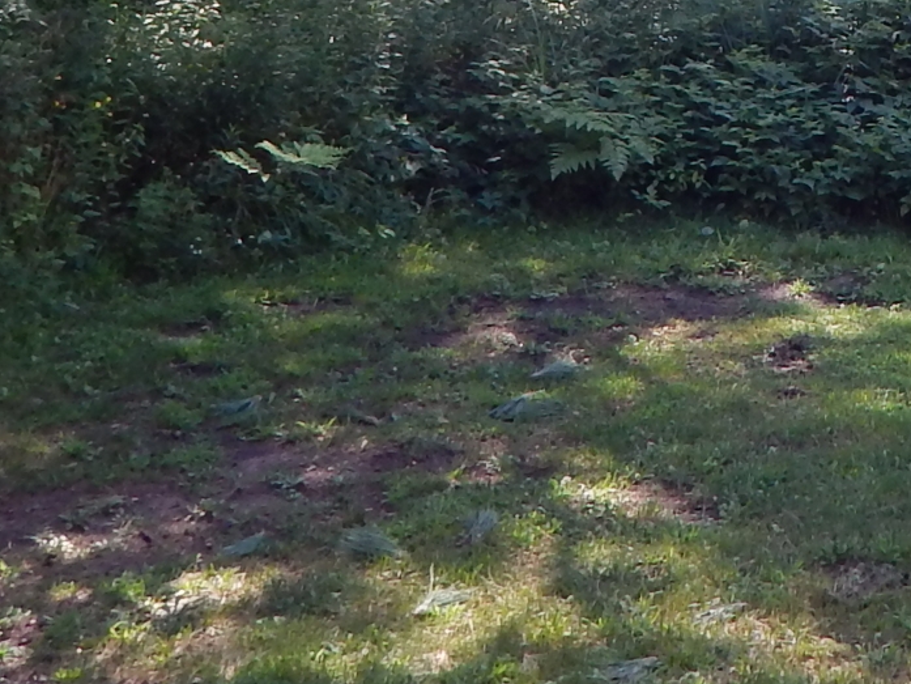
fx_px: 2501
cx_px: 1019
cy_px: -403
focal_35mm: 95
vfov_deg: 14.3
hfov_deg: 19.7
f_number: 3
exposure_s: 1/200
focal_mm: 4
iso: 125
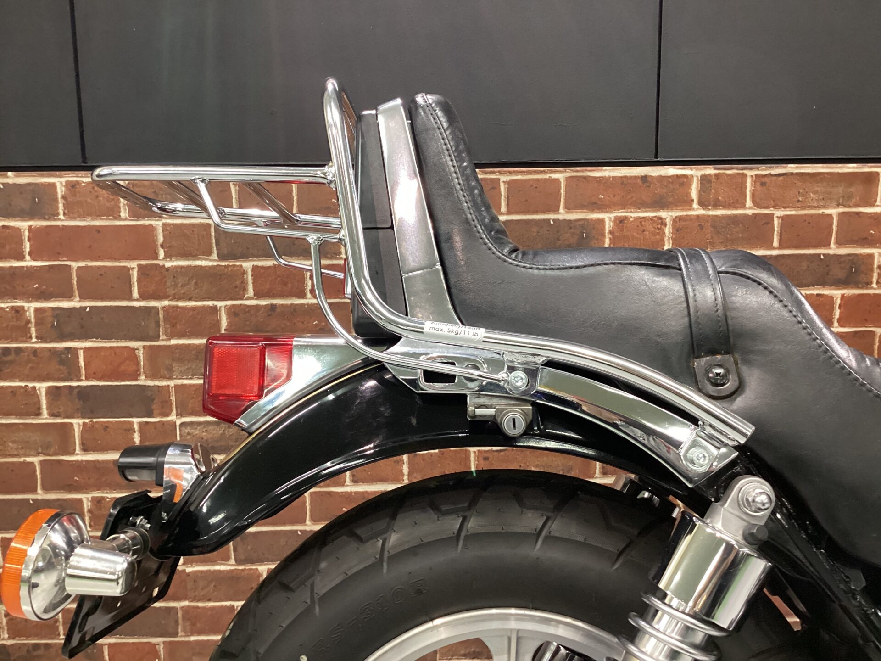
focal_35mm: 31
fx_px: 789
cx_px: 440
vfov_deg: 45.4
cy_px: 330
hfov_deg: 58.4
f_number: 2.4
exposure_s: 1/40
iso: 320
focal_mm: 3.3
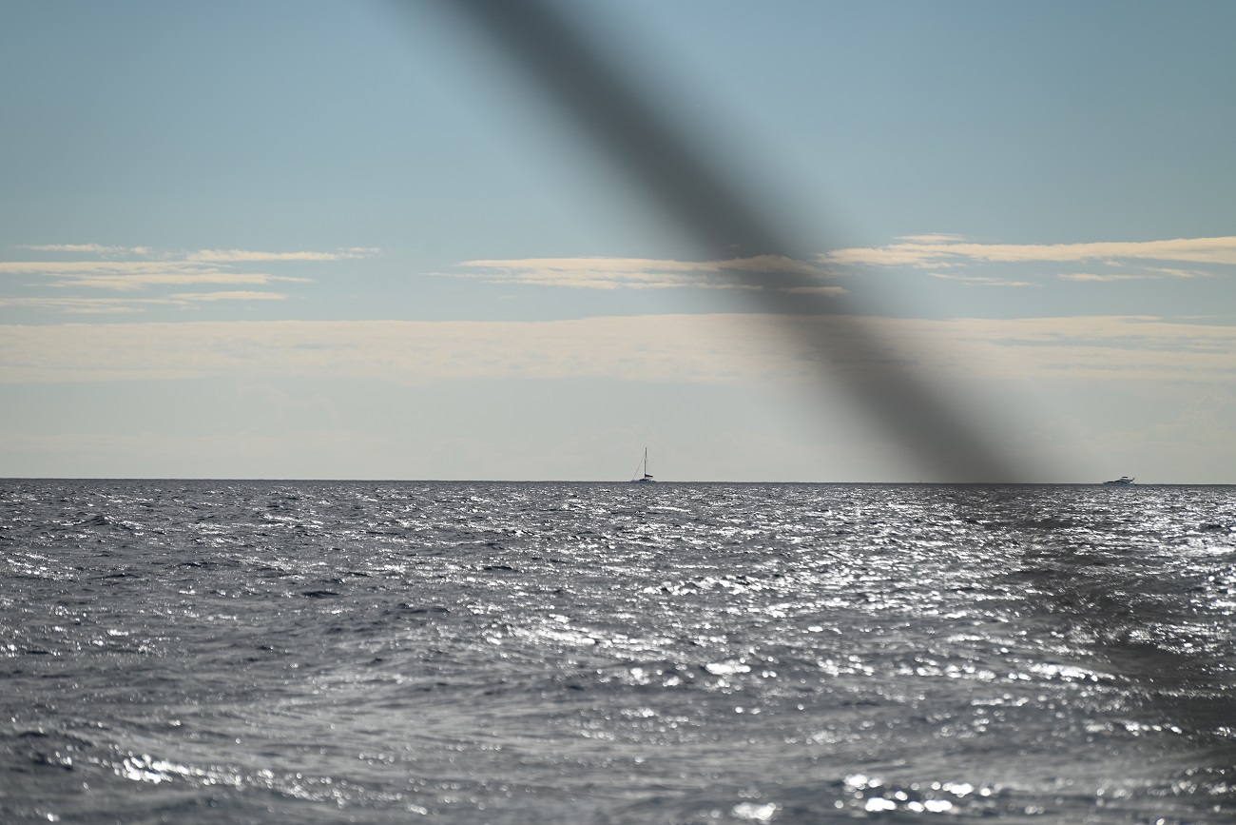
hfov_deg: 9.4
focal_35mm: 220
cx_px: 618
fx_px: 7554
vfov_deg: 6.2
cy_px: 412
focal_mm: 220
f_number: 6.3
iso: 100
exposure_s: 1/1250
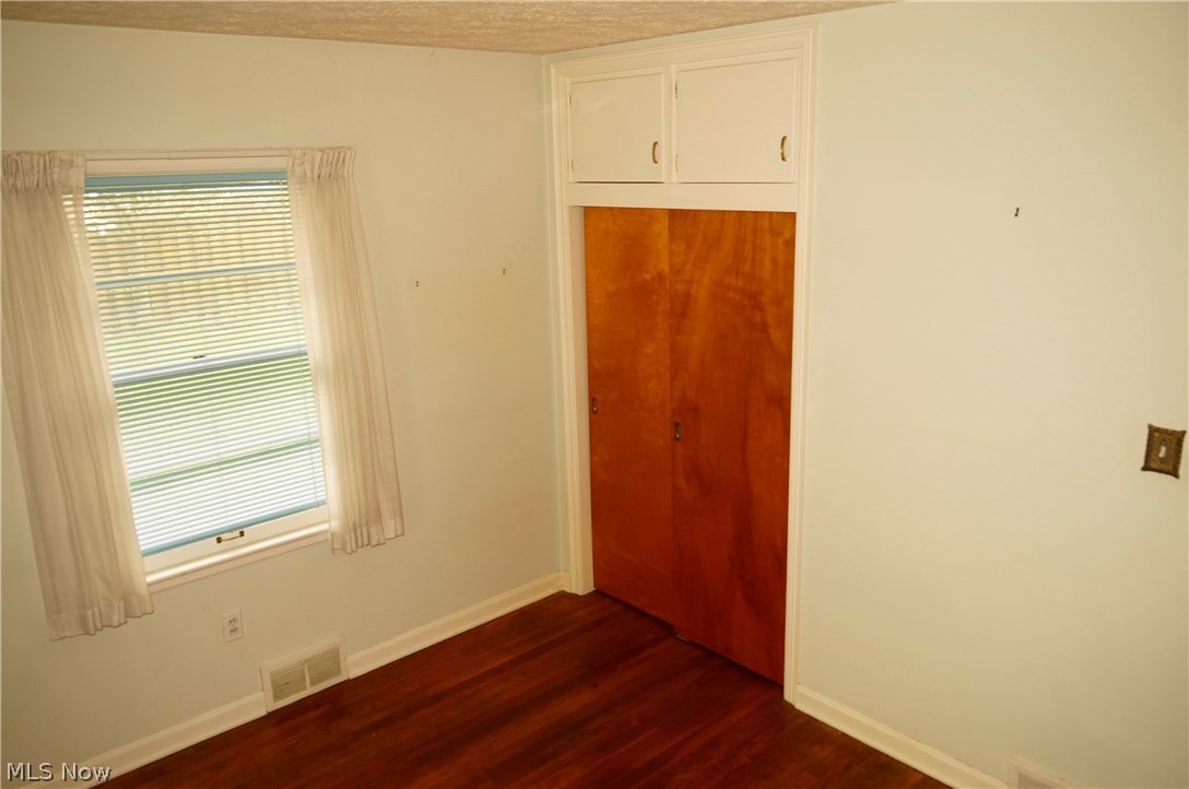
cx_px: 594
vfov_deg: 47.8
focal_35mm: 27
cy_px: 394
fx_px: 890
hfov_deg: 67.5
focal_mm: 18
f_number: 4
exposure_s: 1/60
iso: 100
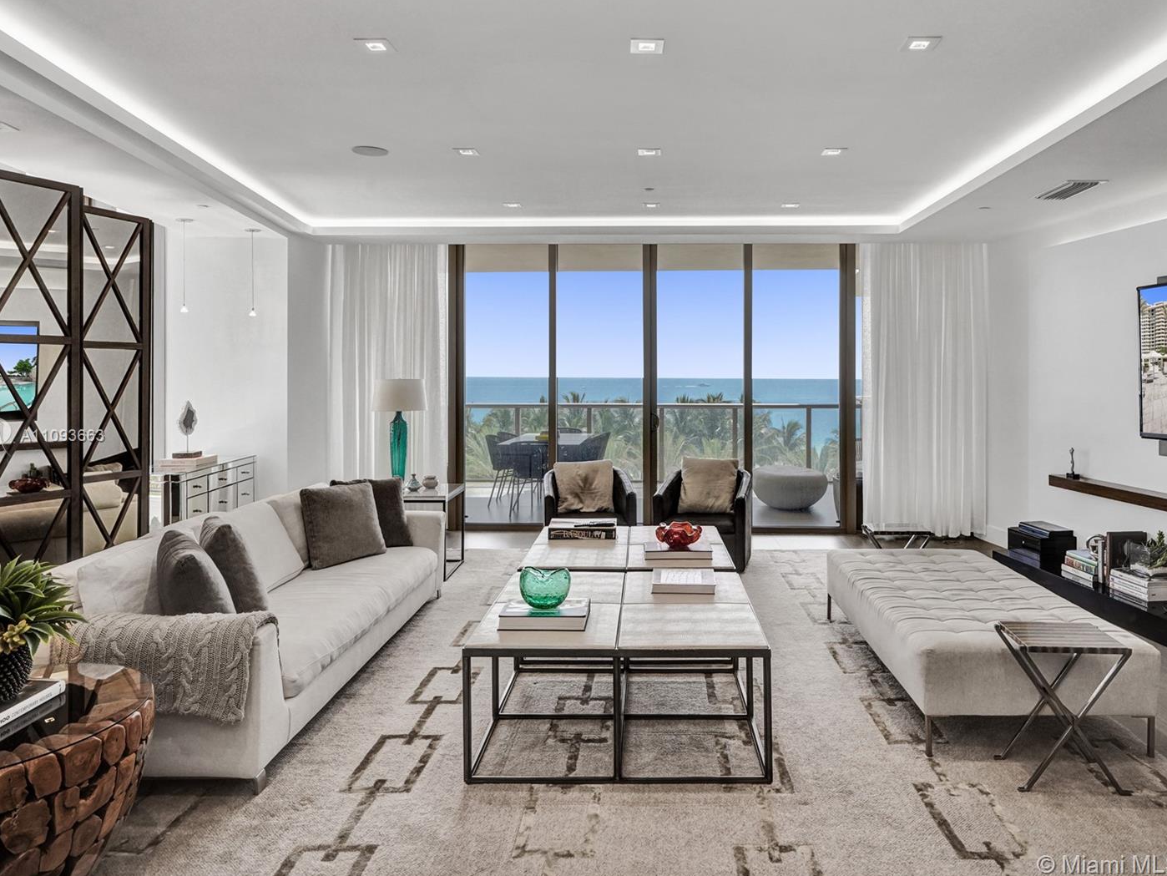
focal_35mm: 22
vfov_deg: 61.1
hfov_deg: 76.2
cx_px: 640
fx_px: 742
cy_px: 437
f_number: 11
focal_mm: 20
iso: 2000
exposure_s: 1/320
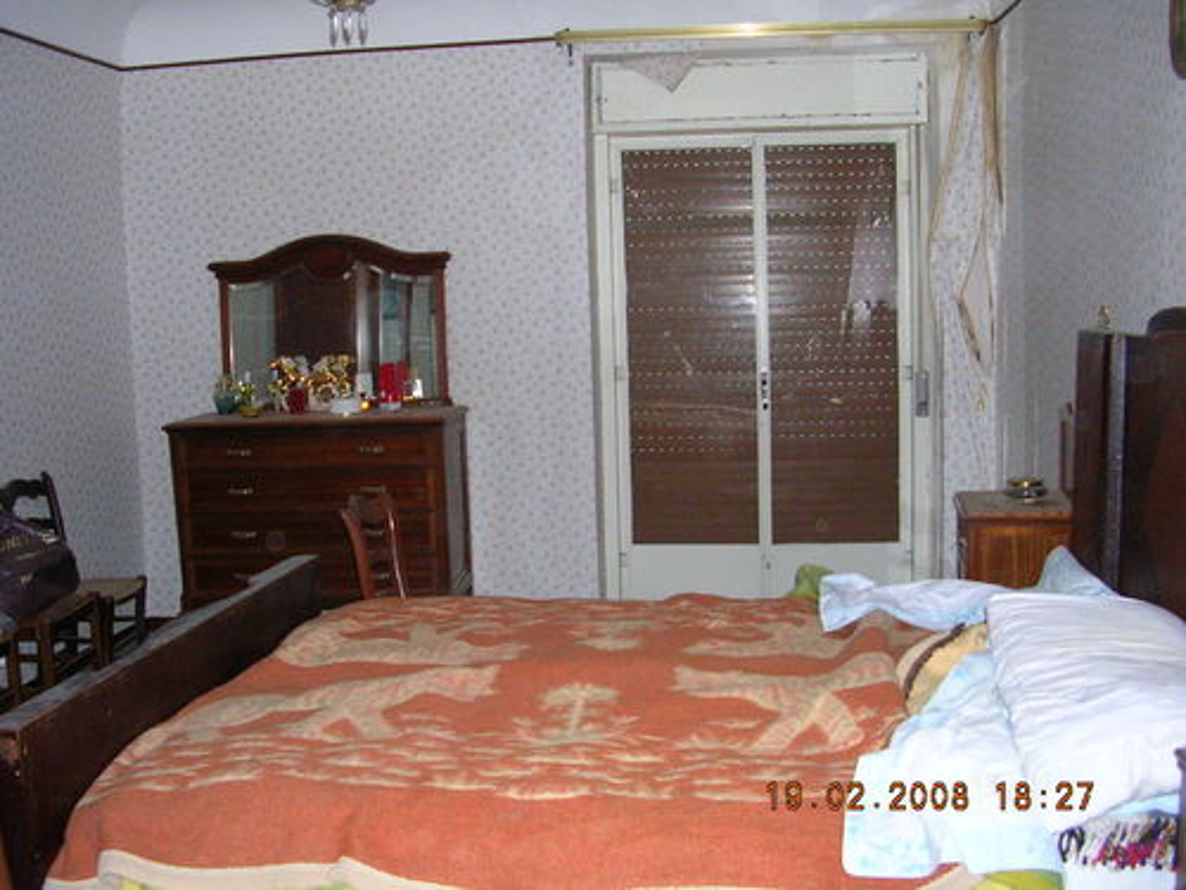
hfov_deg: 49.0
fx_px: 1302
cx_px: 593
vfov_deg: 37.7
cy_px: 445
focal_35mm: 38
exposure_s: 1/60.1
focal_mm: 5.8
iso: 174
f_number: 2.8
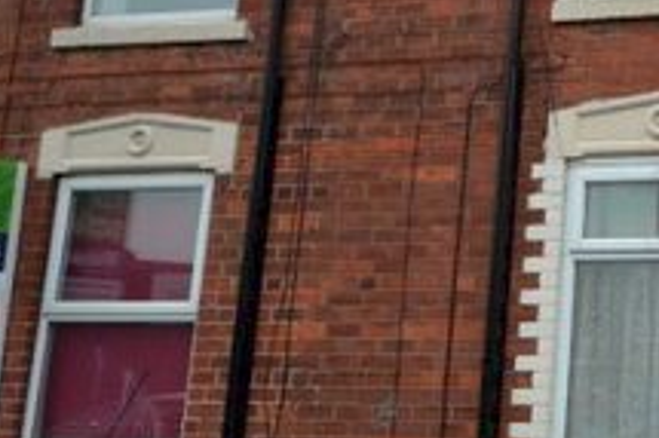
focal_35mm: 64
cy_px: 112
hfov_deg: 25.1
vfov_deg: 21.2
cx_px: 953
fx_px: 1164
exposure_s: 1/125
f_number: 5.6
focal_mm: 13
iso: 180
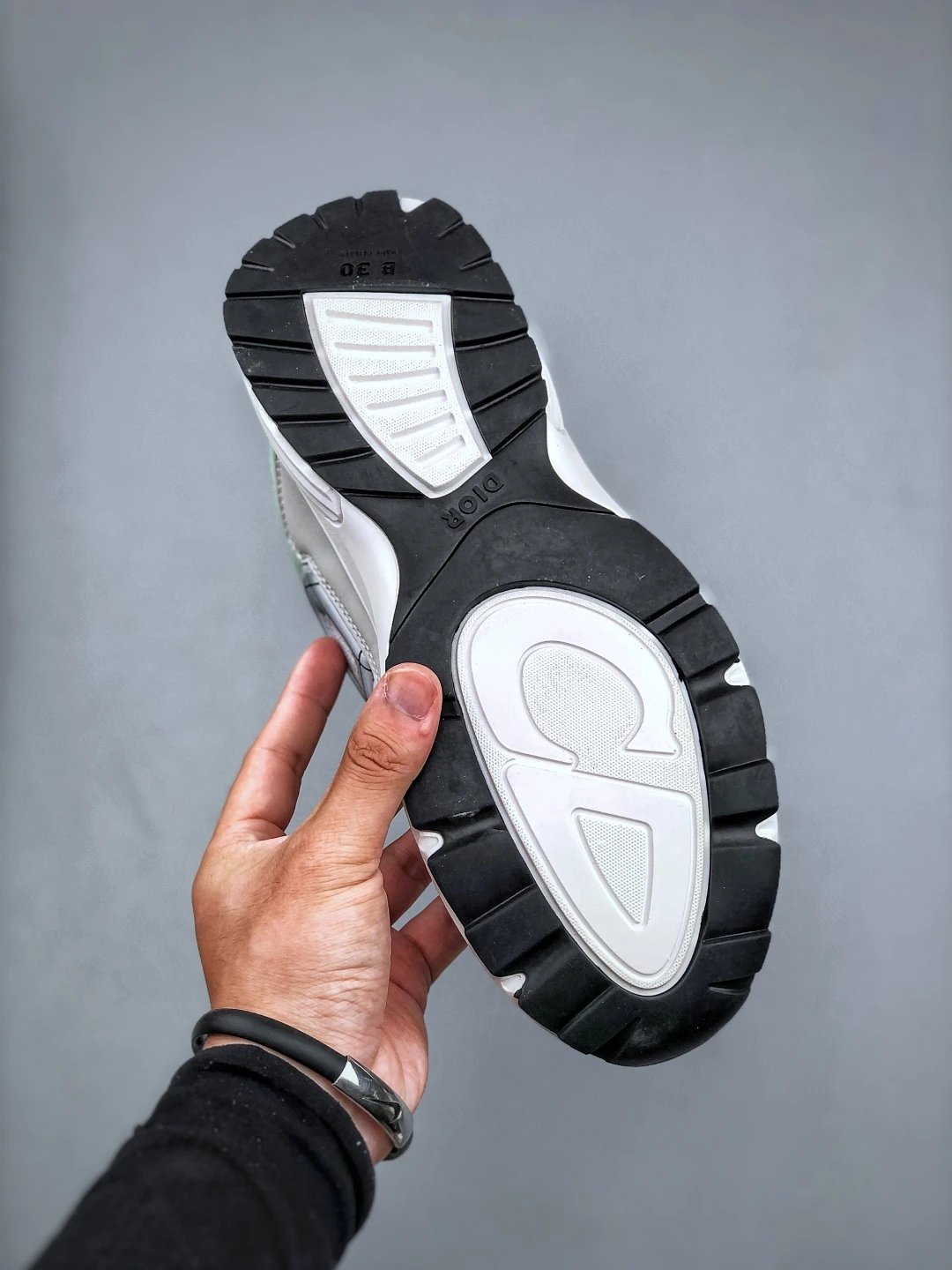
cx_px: 476
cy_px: 635
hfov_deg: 25.7
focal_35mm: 57
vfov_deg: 33.8
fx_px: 2090
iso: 40
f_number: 2.8
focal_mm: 6.6
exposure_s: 1/100
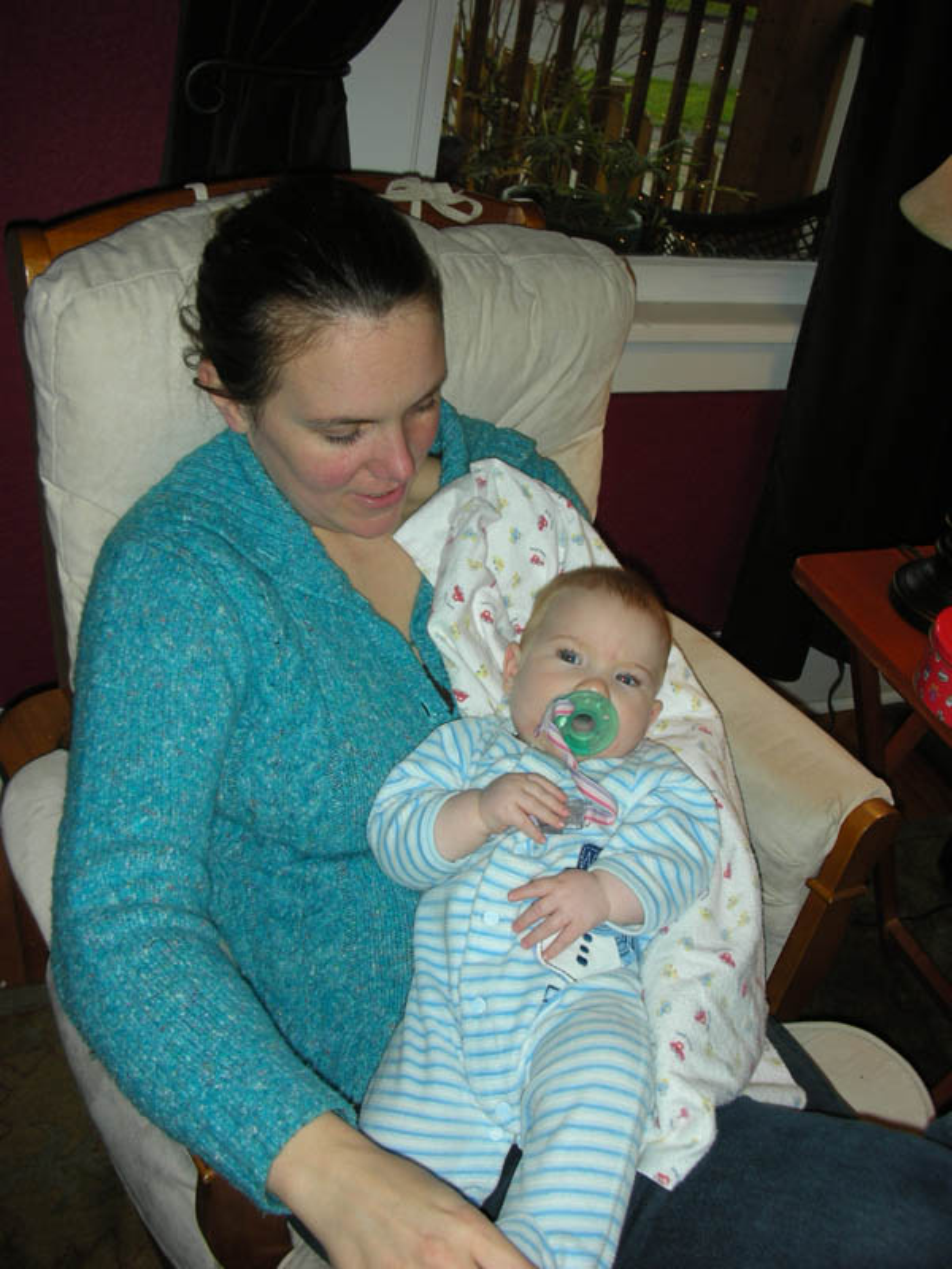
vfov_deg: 52.6
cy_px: 634
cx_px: 476
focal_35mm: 35
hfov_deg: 40.7
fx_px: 1283
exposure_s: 1/60.1
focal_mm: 5.8
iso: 50
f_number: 3
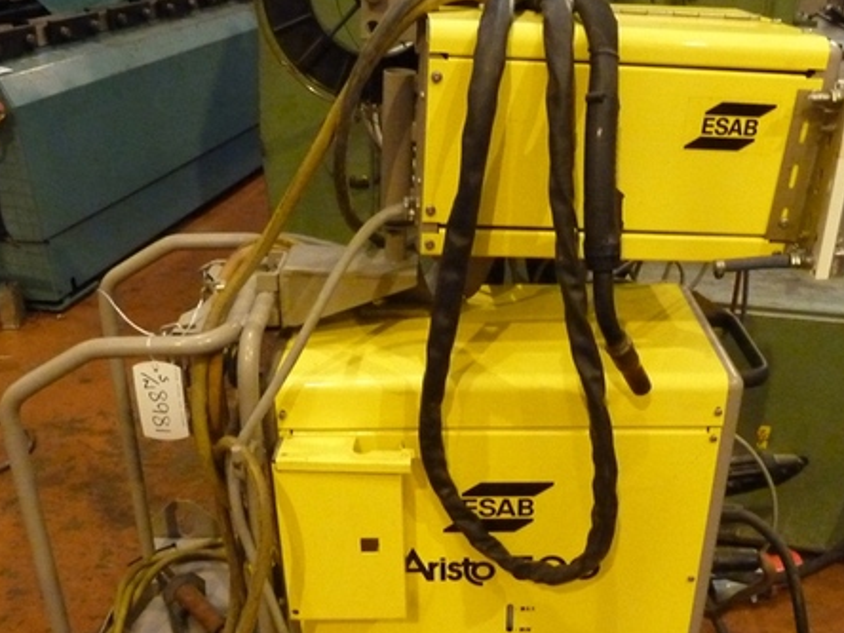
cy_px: 405
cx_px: 447
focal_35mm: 36
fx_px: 878
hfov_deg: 51.3
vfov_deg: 39.3
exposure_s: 1/20
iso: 800
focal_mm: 4.1
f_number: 3.3
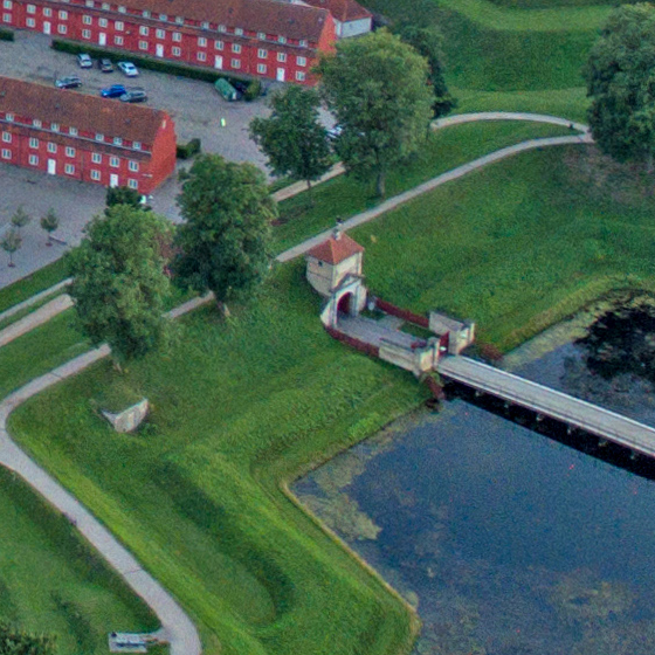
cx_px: -139
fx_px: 2676
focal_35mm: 125
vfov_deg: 13.6
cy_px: -89
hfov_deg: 13.6
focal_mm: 3.61
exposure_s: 1/60
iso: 104
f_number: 2.8
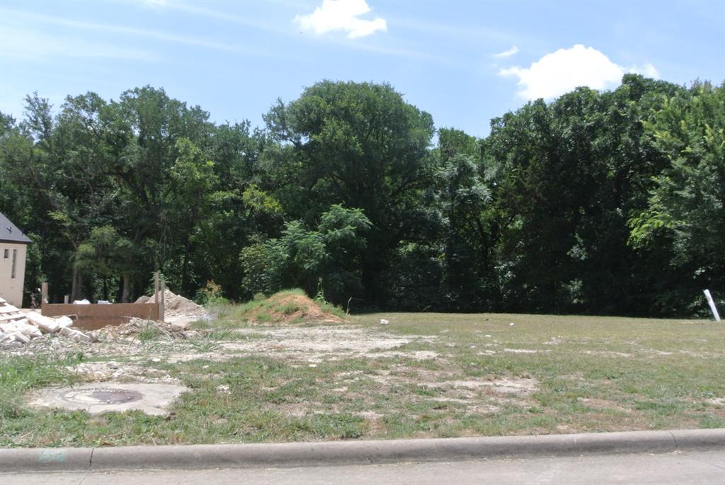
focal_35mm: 36
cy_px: 242
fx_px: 726
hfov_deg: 53.1
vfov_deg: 37.0
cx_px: 362
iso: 250
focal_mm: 13.6
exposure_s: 1/125
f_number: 4
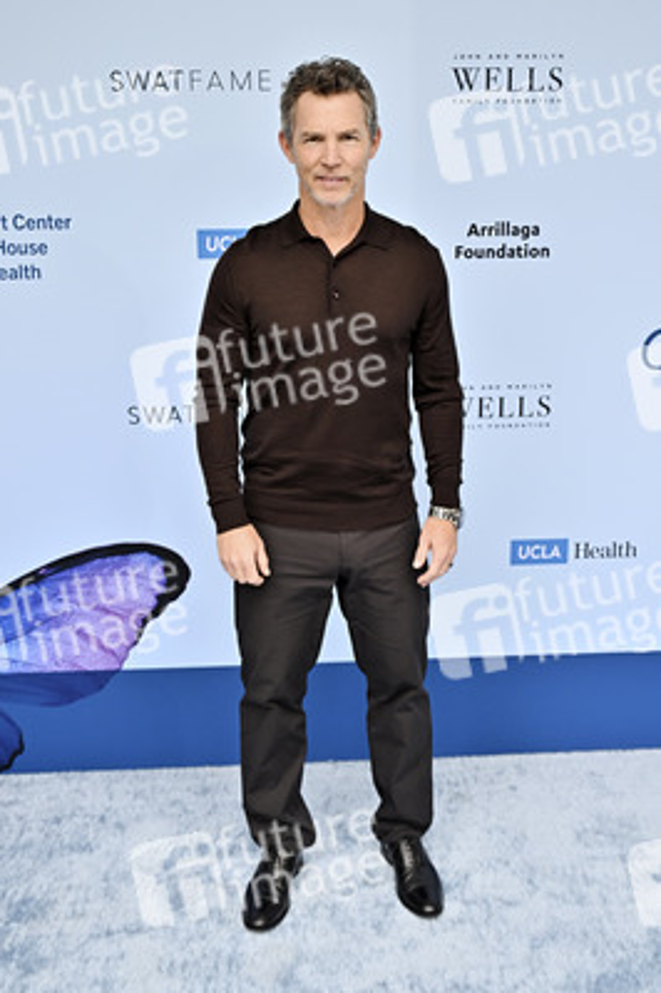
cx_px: 330
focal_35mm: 37
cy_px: 496
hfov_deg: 35.9
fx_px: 1021
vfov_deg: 51.9
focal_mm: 37
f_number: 6.3
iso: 640
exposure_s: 1/320
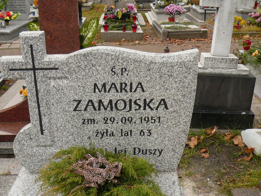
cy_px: 98
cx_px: 130
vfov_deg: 32.9
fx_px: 332
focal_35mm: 44
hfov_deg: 42.9
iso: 100
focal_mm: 4.7
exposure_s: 1/80
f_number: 2.8
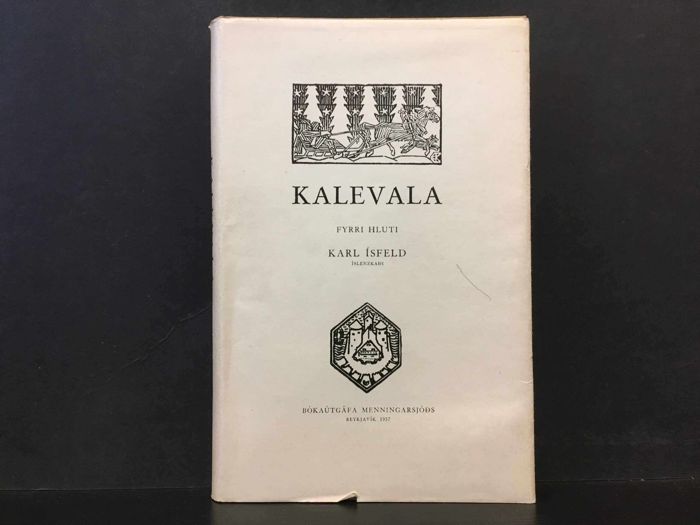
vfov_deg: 48.2
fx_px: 586
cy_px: 262
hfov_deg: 61.7
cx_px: 350
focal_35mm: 29
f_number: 2.2
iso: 125
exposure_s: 1/33
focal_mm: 4.15
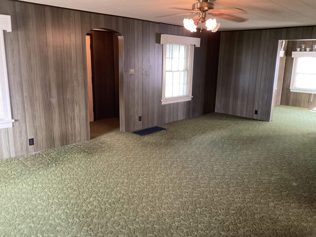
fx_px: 265
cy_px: 118
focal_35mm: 29
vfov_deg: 48.2
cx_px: 158
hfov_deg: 61.7
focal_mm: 3
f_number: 1.8
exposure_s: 1/30
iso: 250
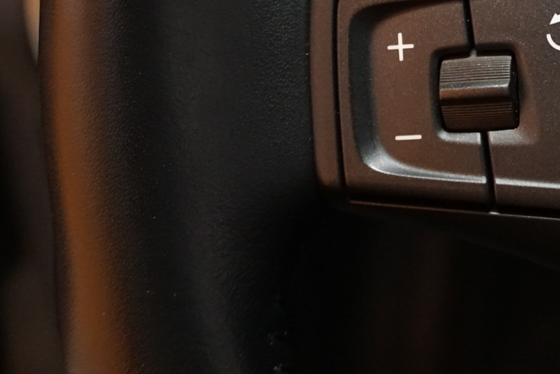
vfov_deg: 17.5
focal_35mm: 76
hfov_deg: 25.8
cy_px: -15
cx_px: 495
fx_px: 1184
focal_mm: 23
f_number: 4
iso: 2500
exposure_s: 1/60
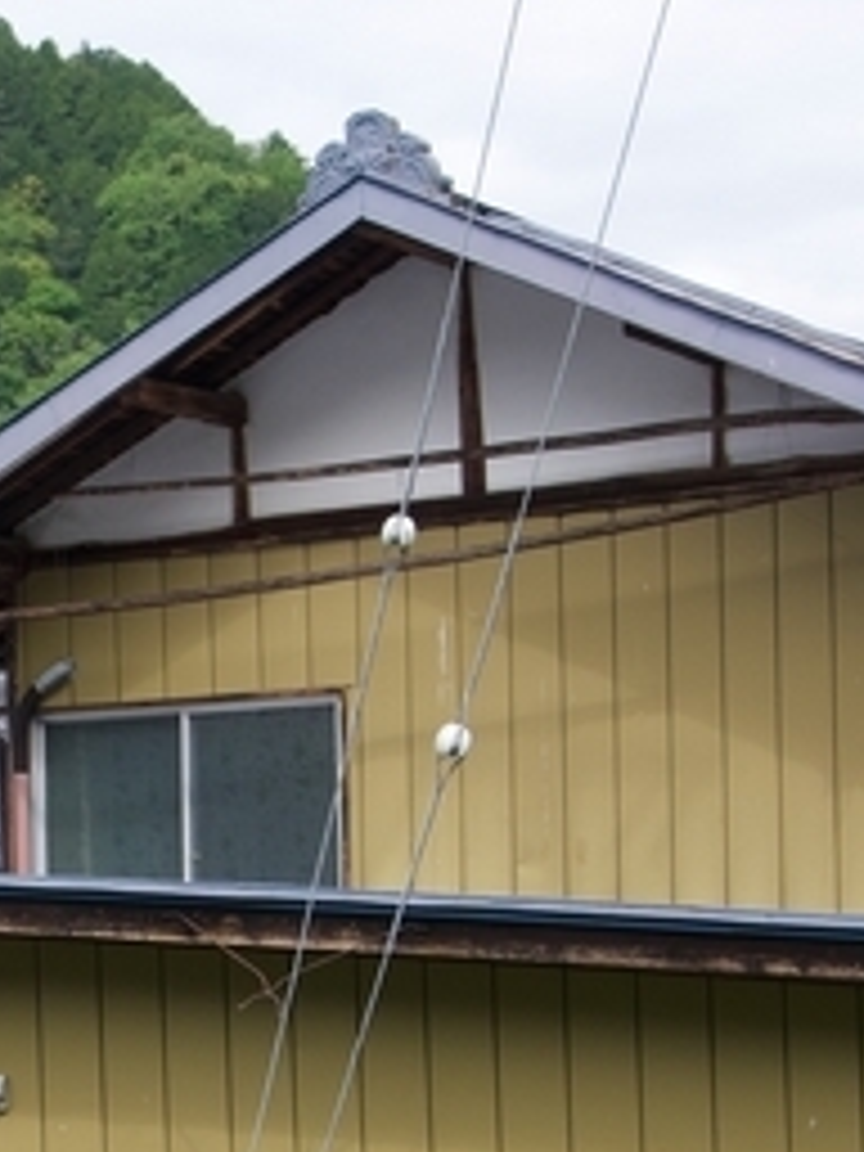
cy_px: 1058
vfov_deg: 14.5
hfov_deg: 10.8
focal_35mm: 135
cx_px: -117
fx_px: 4493
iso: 160
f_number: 8
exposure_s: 1/250
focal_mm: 20
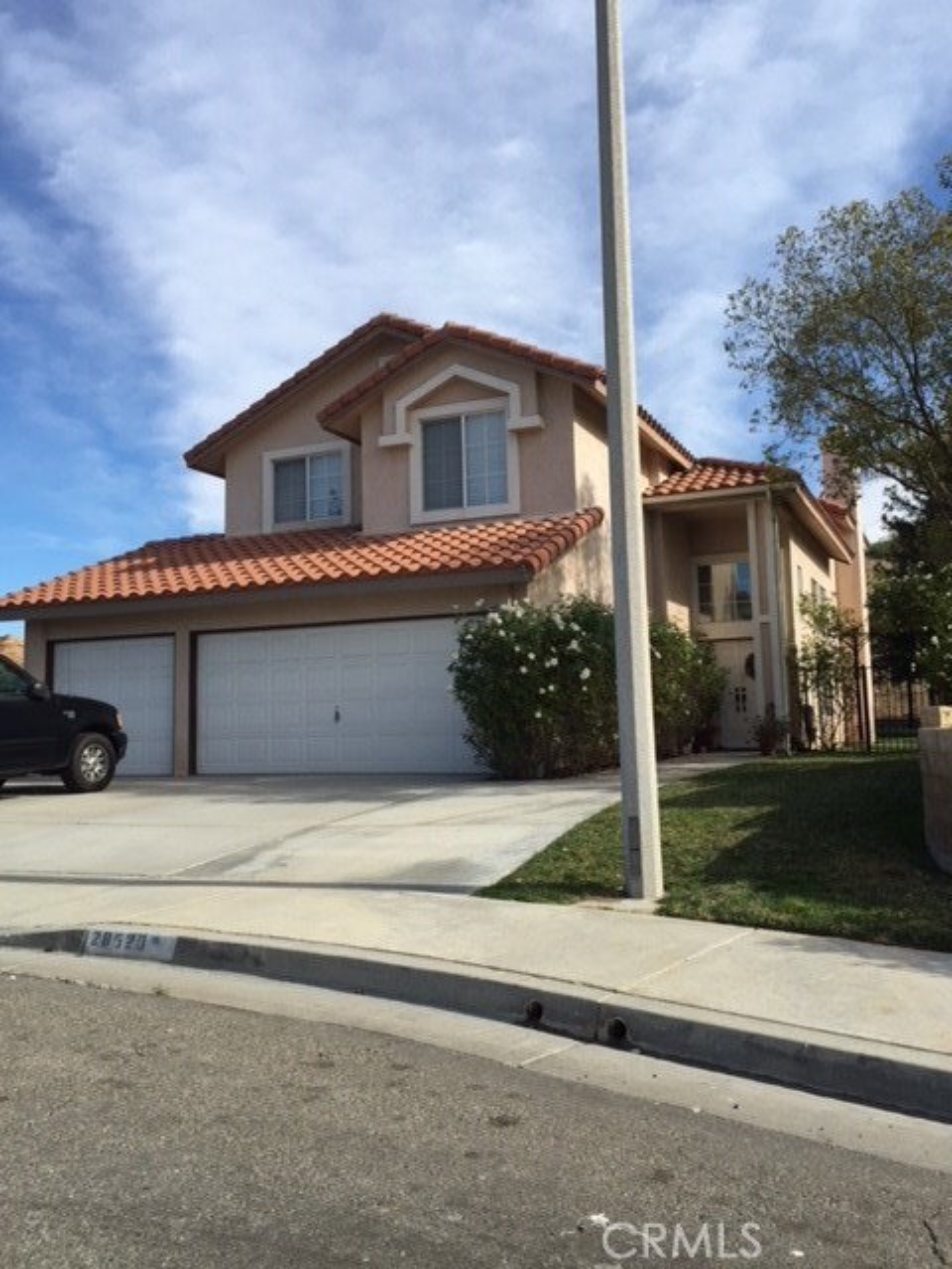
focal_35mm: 29
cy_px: 634
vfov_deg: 61.7
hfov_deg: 48.2
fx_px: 1063
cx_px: 476
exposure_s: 1/1721
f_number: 2.2
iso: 32
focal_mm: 4.15
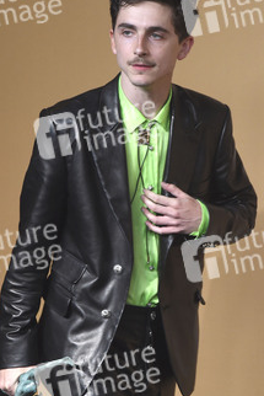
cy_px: 192
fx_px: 1527
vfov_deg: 14.8
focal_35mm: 139
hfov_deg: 9.9
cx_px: 133
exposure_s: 1/250
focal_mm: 112
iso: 2500
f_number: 7.1
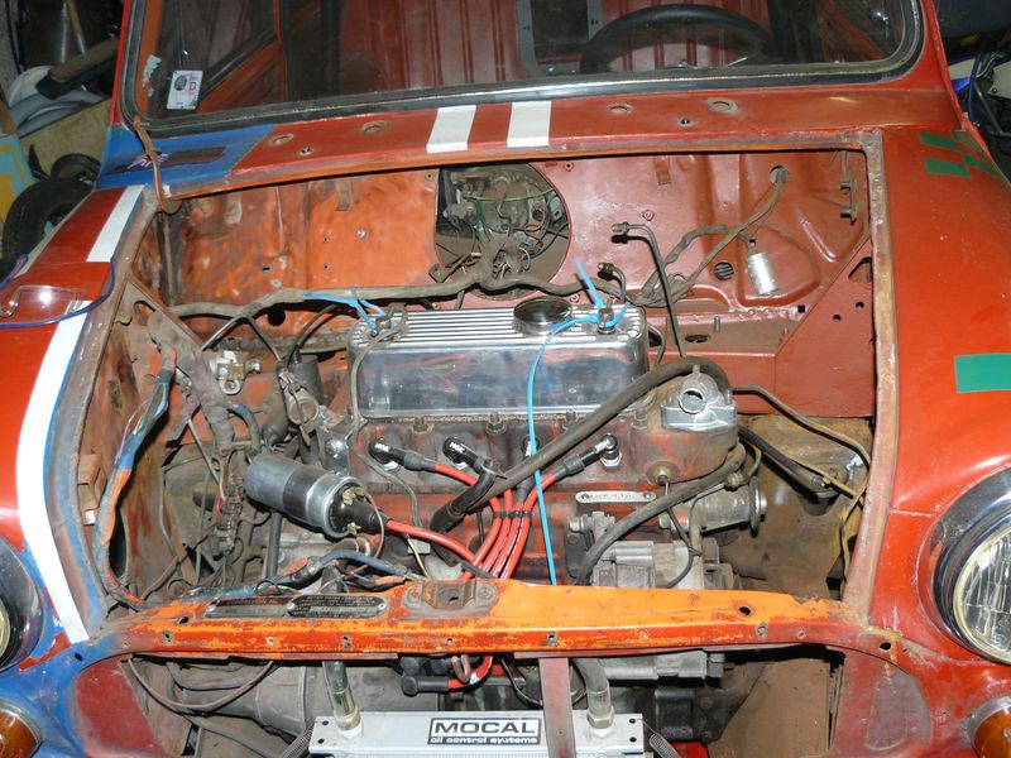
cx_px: 506
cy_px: 379
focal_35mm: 36
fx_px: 1051
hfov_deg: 51.4
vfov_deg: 39.7
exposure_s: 1/30
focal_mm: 6
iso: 125
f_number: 2.8
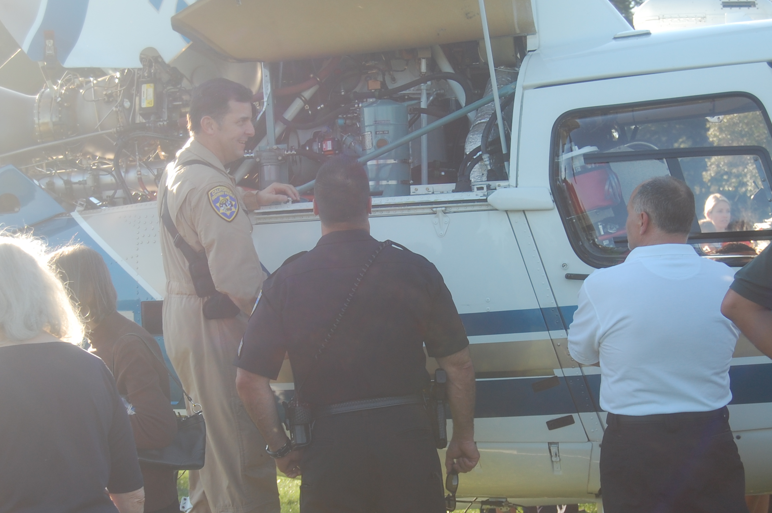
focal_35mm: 76
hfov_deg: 26.7
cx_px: 408
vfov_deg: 17.9
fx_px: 1628
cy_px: 303
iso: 200
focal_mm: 38
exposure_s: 1/160
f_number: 6.3
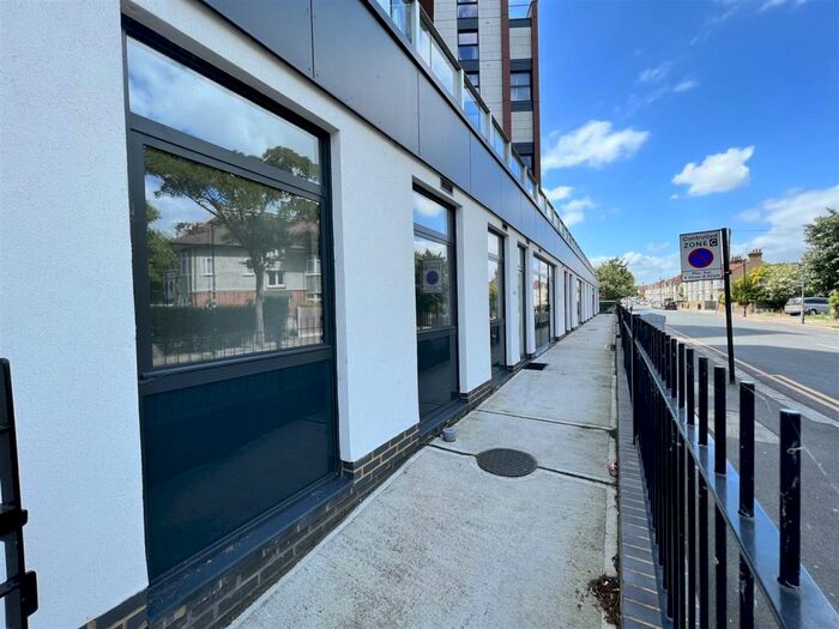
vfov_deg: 89.9
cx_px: 420
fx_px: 315
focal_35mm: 13
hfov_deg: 106.2
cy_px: 314
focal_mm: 1.57
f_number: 1.8
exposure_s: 1/541
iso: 32
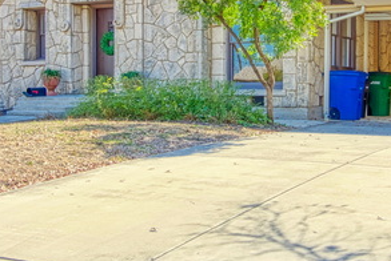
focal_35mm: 72
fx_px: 783
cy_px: 70
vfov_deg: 18.9
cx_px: 228
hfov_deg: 28.0
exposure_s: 1/640
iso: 320
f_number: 8
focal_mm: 22
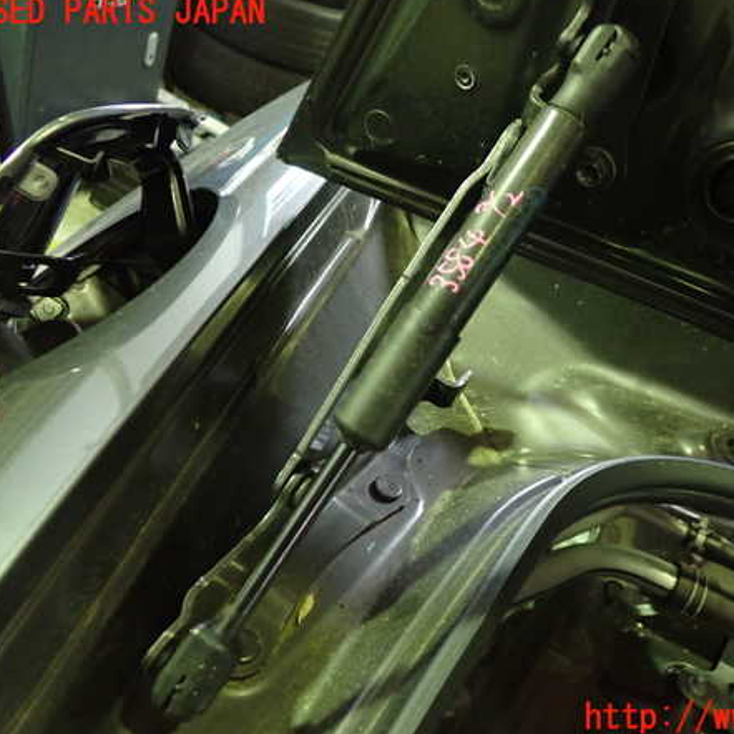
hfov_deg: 45.6
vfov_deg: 46.0
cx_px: 462
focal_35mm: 36
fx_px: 864
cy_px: 365
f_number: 2.3
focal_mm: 5.4
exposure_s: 1/30
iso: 800
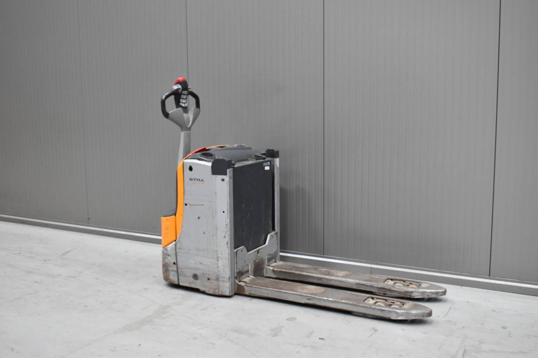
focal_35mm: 39
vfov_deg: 34.2
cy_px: 179
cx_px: 269
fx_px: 583
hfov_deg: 49.6
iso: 1600
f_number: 5.6
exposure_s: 1/50
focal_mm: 26
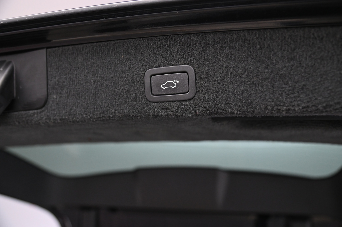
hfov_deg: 50.7
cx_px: 171
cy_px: 114
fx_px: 361
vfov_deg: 35.0
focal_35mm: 38
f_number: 4
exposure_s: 1/80
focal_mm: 38
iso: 2000
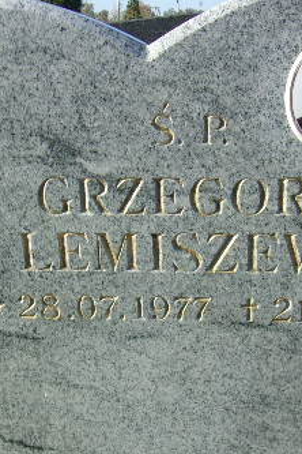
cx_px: 171
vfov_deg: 36.7
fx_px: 679
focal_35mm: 54
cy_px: 282
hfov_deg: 25.0
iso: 80
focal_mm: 4.9
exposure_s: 1/60
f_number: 10.4
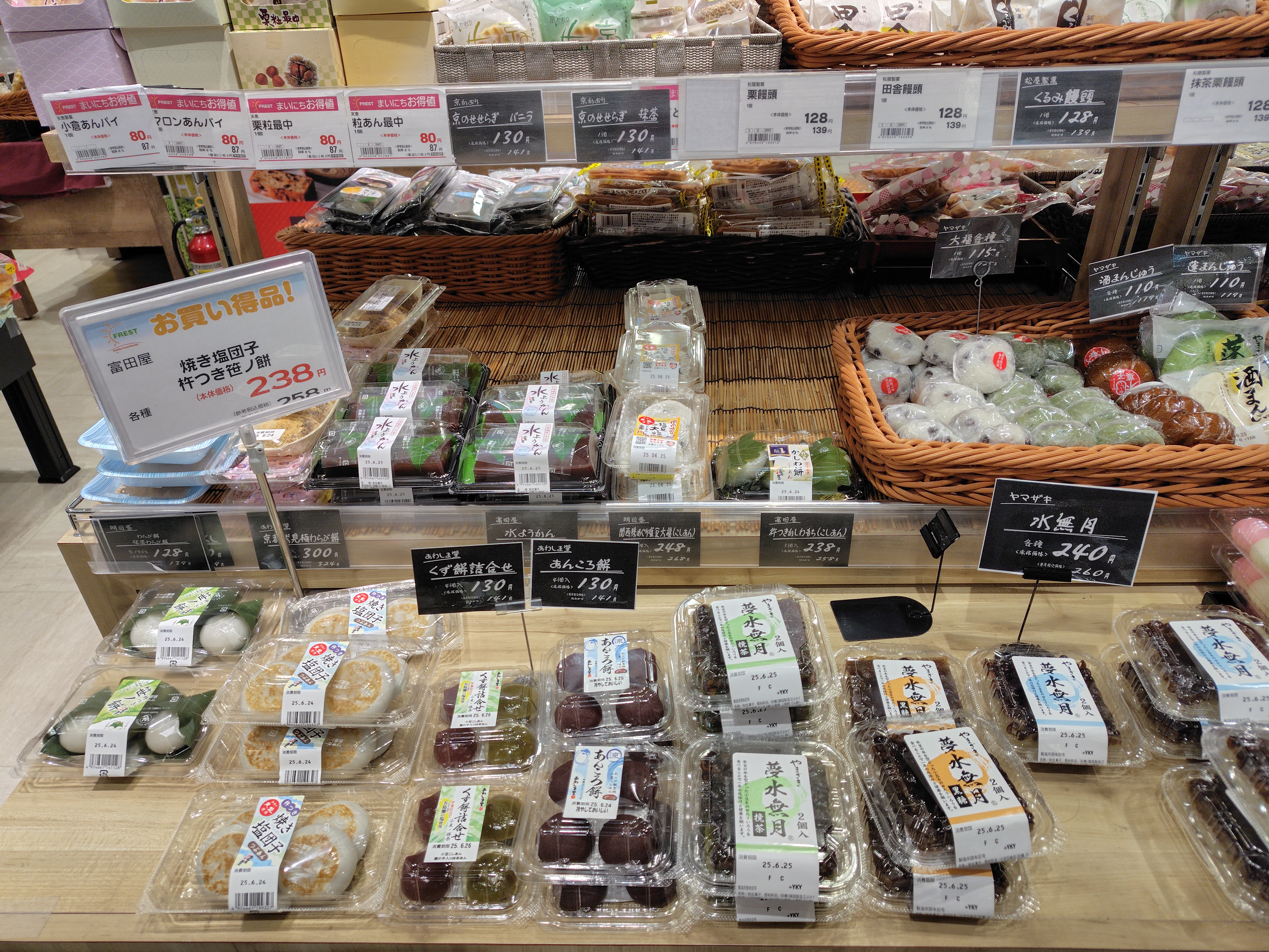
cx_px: 634
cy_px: 476
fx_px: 843
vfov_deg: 58.9
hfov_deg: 73.9
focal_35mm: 23
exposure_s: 1/120
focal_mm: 5.6
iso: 114
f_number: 1.9
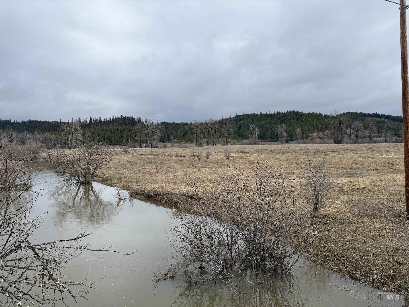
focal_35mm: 24
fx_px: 284
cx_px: 204
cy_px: 154
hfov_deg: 71.6
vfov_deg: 56.8
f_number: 1.78
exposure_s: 1/2611
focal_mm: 6.76
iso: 80
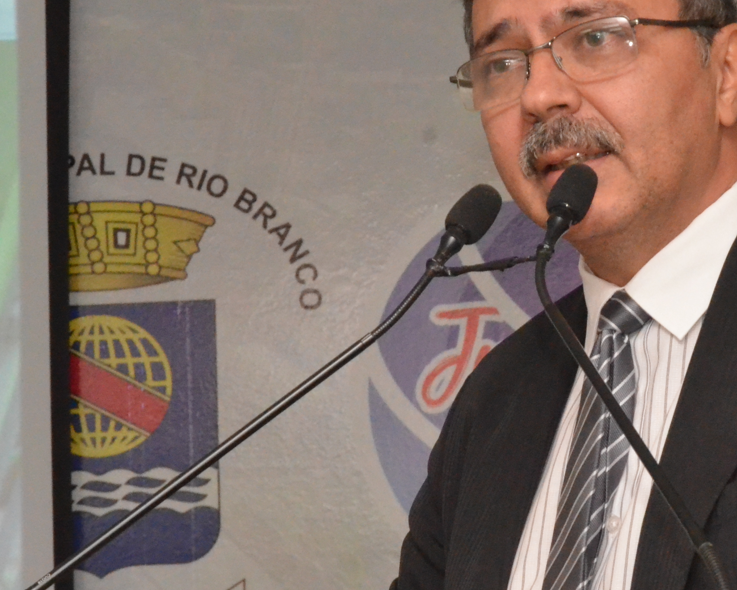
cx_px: 552
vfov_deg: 8.4
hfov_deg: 10.4
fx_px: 4035
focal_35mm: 185
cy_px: 316
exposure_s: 1/80
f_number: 11
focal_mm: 62
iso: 6400
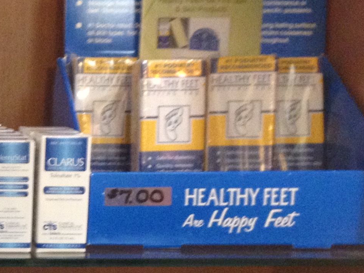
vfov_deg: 12.2
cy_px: 284
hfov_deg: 15.6
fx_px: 1262
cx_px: -119
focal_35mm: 120
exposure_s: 1/20
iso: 250
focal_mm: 4.28
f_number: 2.4
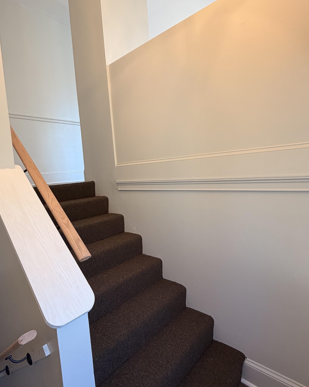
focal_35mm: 20
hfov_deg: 68.1
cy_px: 190
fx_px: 229
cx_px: 161
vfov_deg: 80.4
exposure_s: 1/120
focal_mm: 2.22
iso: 200
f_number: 2.2
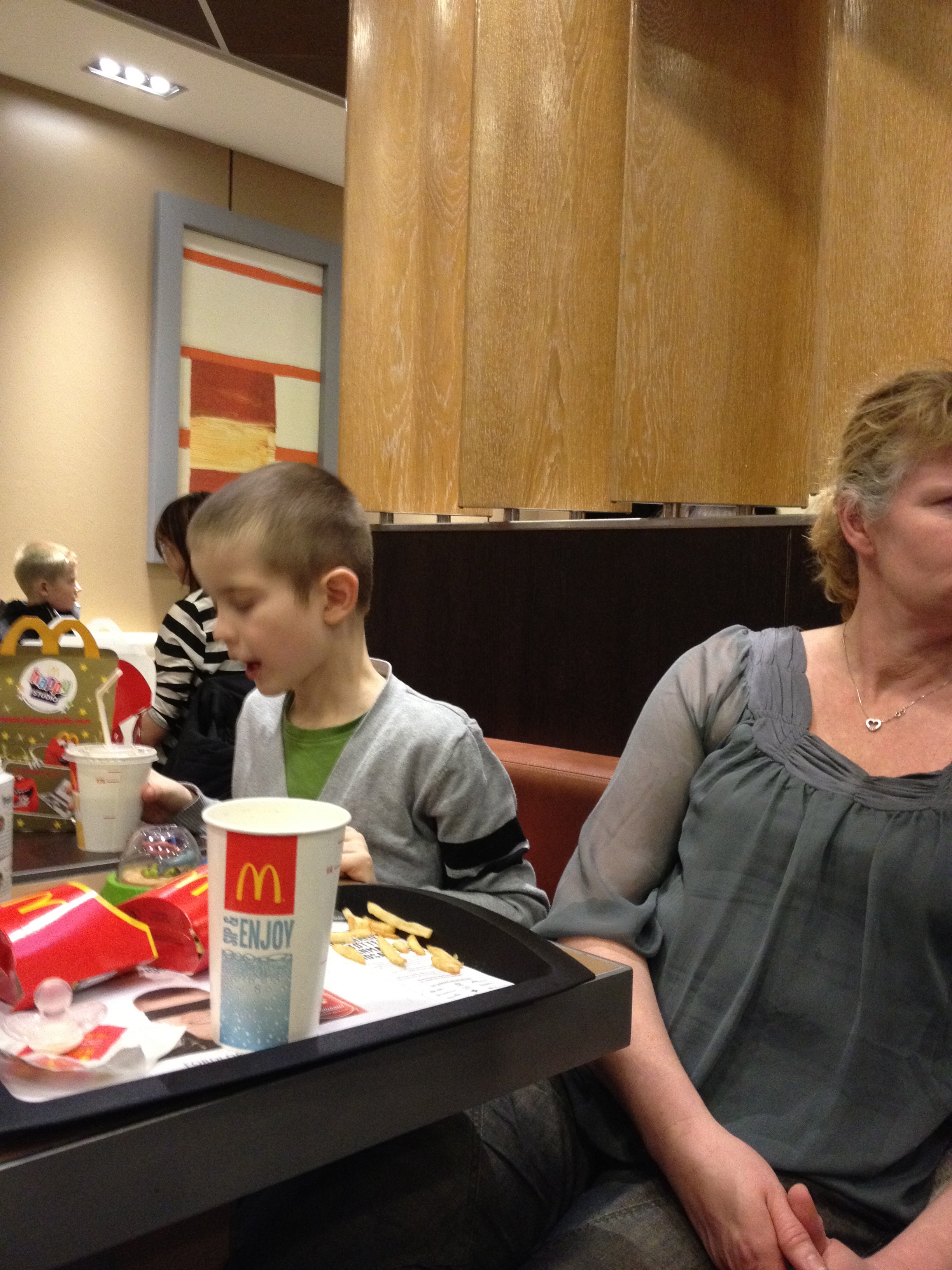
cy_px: 635
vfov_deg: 52.6
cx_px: 476
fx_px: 1283
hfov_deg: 40.7
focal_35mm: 35
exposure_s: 1/20
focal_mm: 4.28
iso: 400
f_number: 2.4
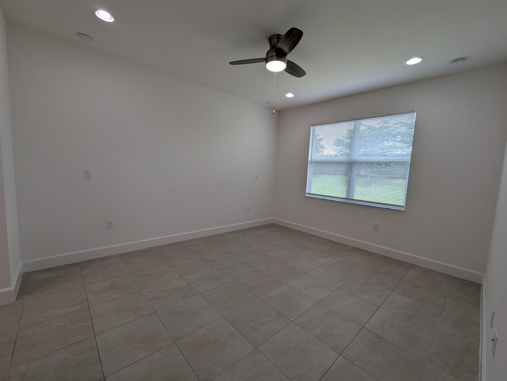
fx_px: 191
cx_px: 254
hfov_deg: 106.1
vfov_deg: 90.1
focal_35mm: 13
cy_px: 190
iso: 40
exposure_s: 1/142
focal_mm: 1.95
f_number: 2.2
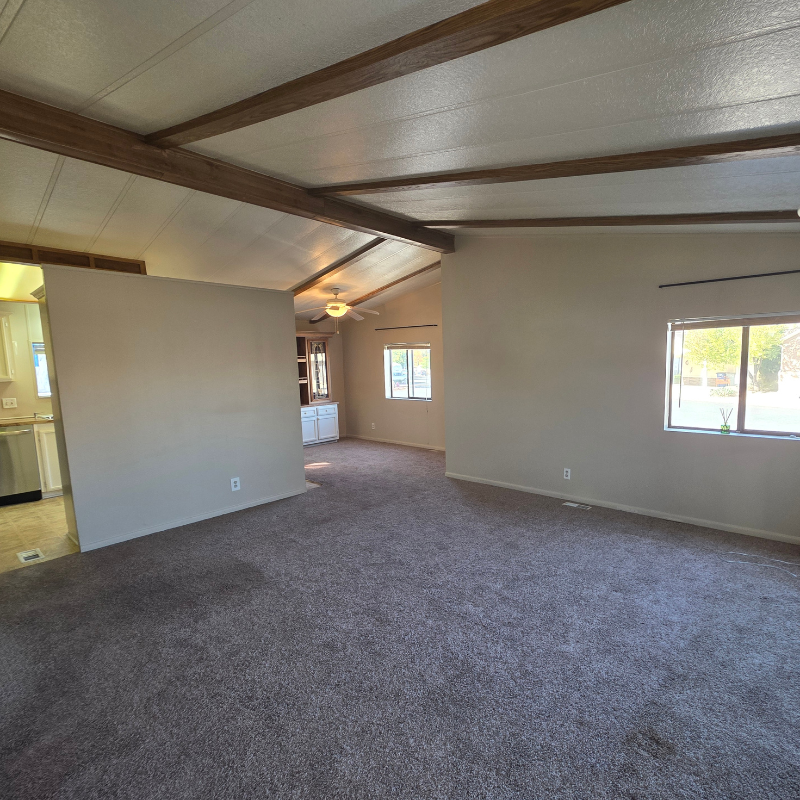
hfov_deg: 87.0
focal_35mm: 16
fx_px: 418
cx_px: 451
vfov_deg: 87.4
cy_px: 415
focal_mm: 2.2
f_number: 1.9
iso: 80
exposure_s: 1/45
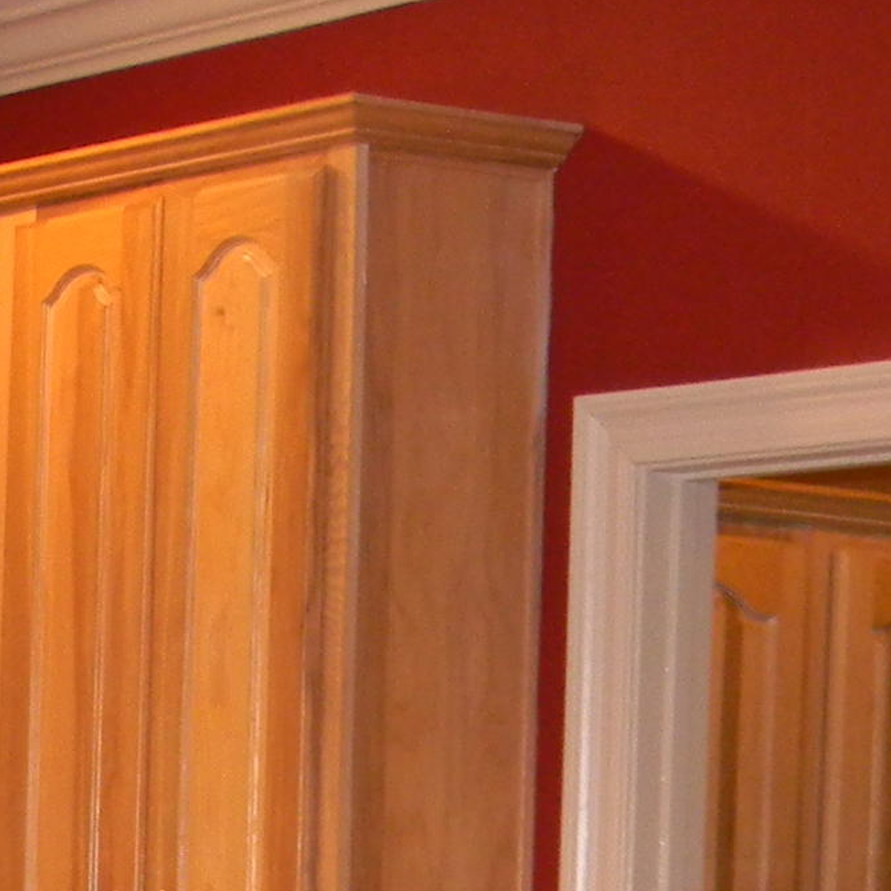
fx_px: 4164
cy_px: 950
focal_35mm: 143
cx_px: -627
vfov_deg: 12.0
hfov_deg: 11.5
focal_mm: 6.4
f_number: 3.7
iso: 200
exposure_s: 1/30
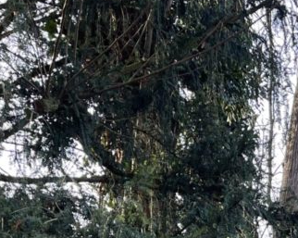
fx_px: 890
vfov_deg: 13.6
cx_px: 450
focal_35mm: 101
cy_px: 431
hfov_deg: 17.1
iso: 40
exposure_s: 1/121
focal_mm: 5.1
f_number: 1.6
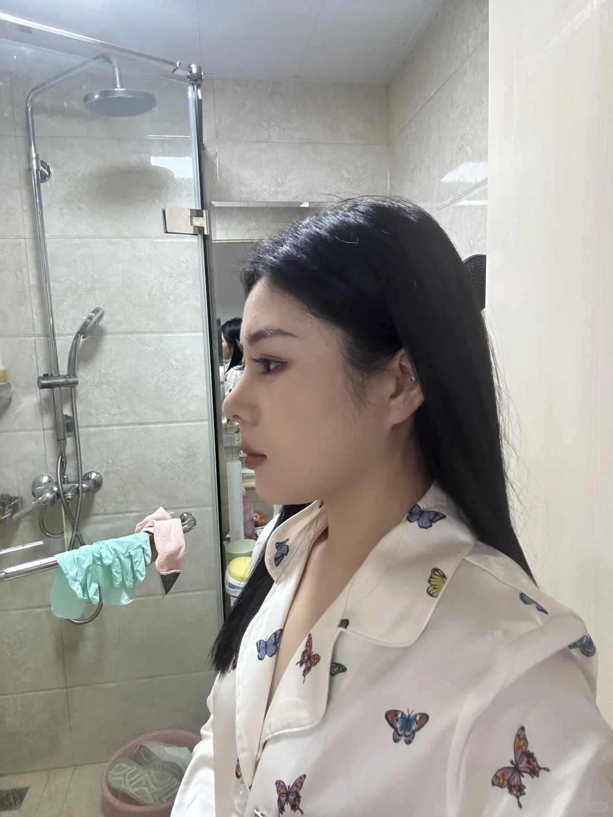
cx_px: 306
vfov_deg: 73.9
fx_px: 543
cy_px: 408
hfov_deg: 58.9
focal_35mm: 23
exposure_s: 1/51
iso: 250
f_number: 1.9
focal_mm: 2.69
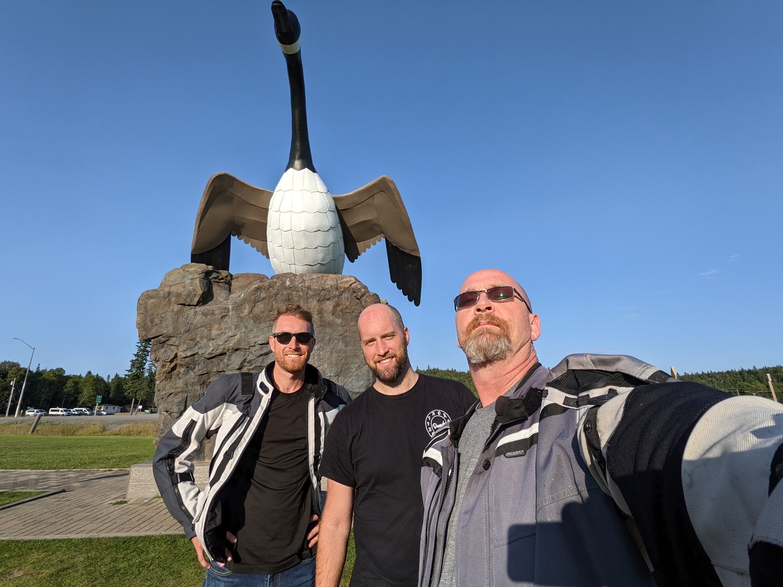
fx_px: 362
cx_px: 392
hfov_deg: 94.5
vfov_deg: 78.1
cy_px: 294
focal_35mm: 16
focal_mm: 2.22
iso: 34
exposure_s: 1/1122
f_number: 2.2
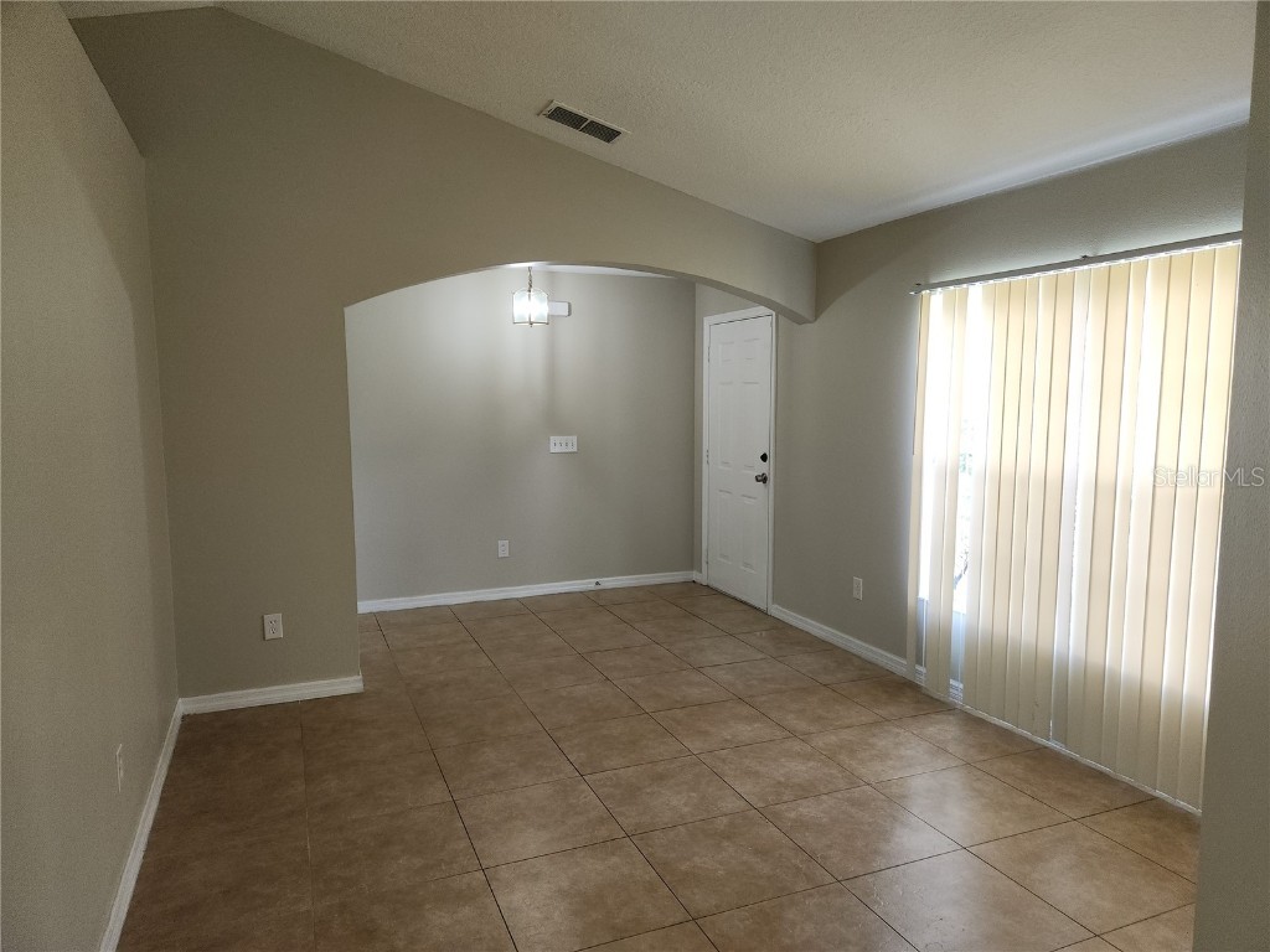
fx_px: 844
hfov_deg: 73.9
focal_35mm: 23
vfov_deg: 58.9
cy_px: 476
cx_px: 635
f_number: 1.8
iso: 64
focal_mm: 5.4
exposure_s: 1/60
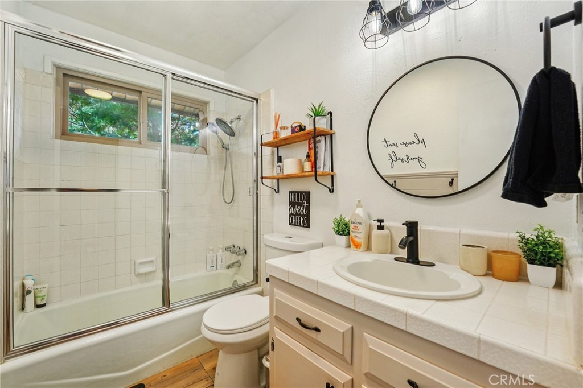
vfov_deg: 81.2
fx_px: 227
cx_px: 292
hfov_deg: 104.3
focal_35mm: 14
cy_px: 194
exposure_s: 1/30
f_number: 8
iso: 160
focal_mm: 14
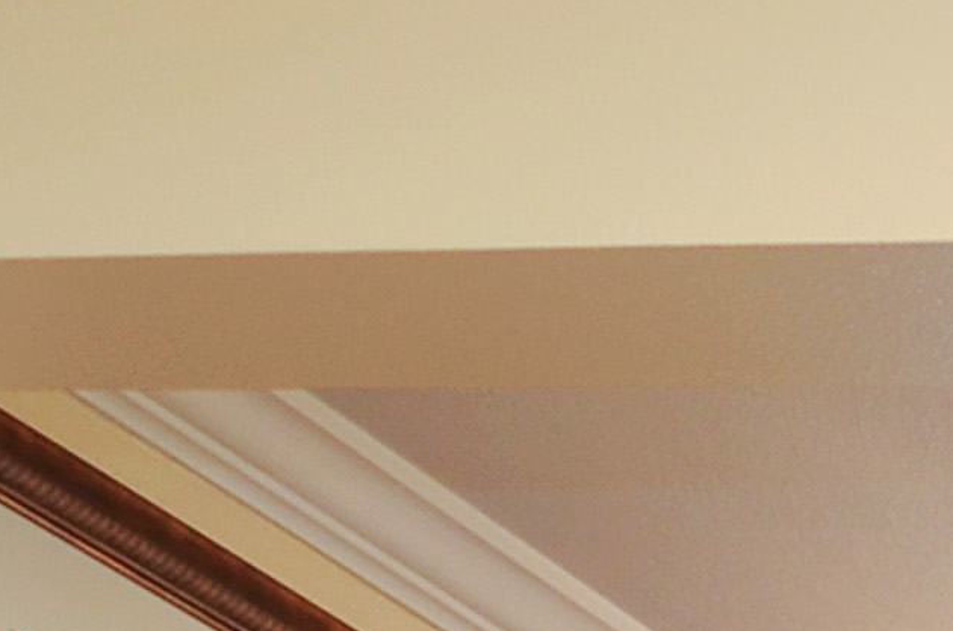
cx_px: 2974
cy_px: 2154
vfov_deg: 7.8
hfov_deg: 10.1
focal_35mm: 141
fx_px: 3724
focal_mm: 12
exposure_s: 1/4
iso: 200
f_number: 8
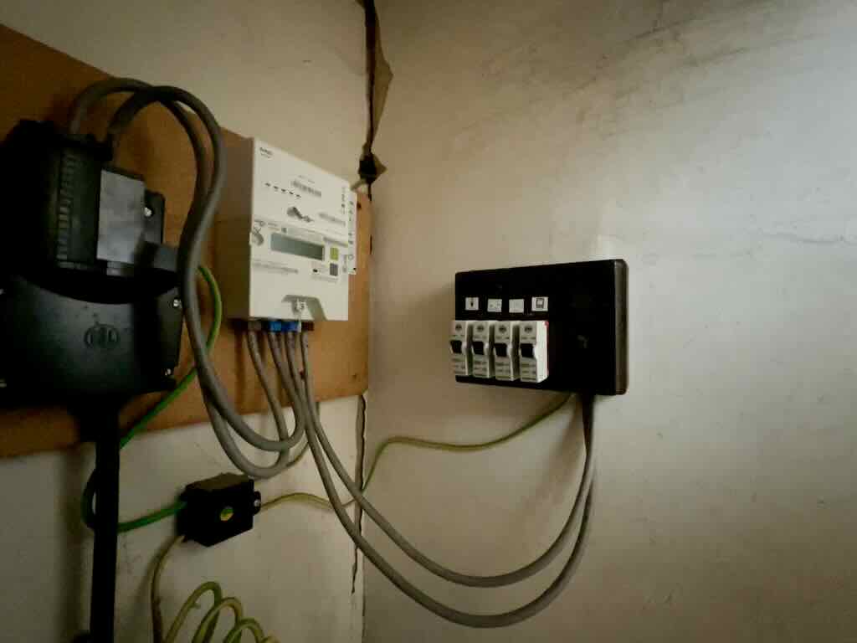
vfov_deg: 89.9
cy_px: 322
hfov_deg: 106.2
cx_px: 428
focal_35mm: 13
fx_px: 322
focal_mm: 1.57
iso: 1600
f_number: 1.8
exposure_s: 1/25
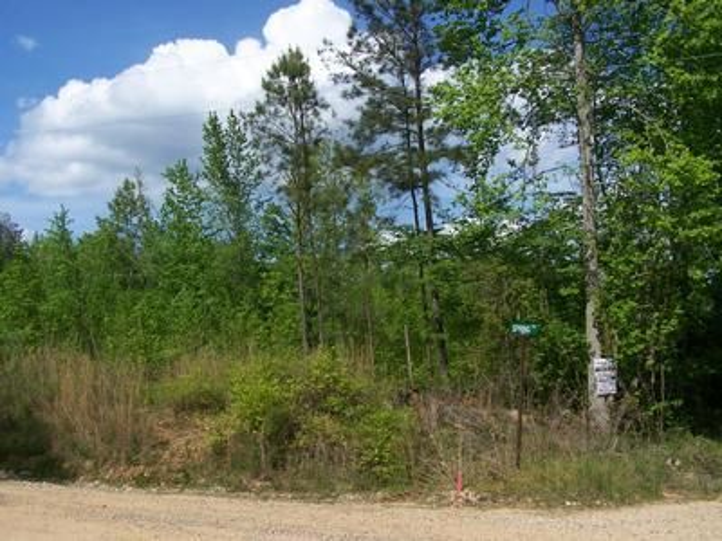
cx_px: 361
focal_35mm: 38
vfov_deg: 37.7
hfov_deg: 49.0
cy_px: 270
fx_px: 793
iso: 80
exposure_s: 1/800
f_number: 5.6
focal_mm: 6.3
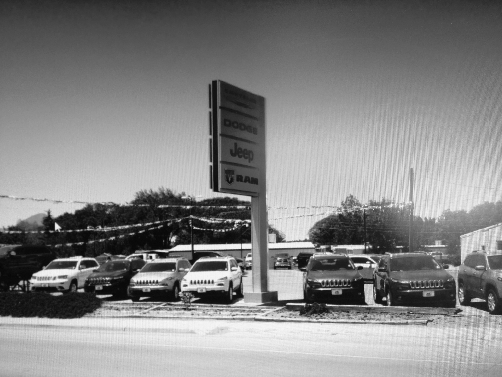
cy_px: 188
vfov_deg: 40.7
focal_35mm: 35
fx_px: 508
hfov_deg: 52.6
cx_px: 251
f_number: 2.4
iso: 50
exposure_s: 1/20
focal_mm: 4.28
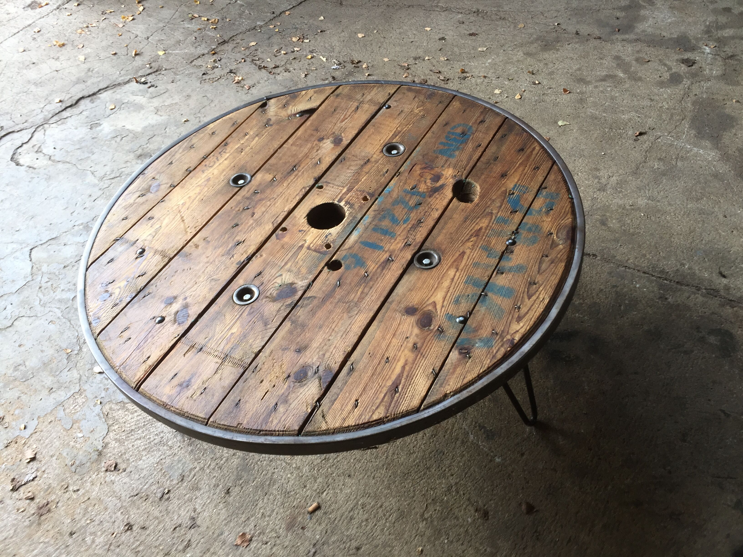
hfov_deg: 61.7
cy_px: 278
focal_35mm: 29
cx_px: 372
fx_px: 622
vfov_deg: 48.2
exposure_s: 1/50
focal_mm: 4.15
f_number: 2.2
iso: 40
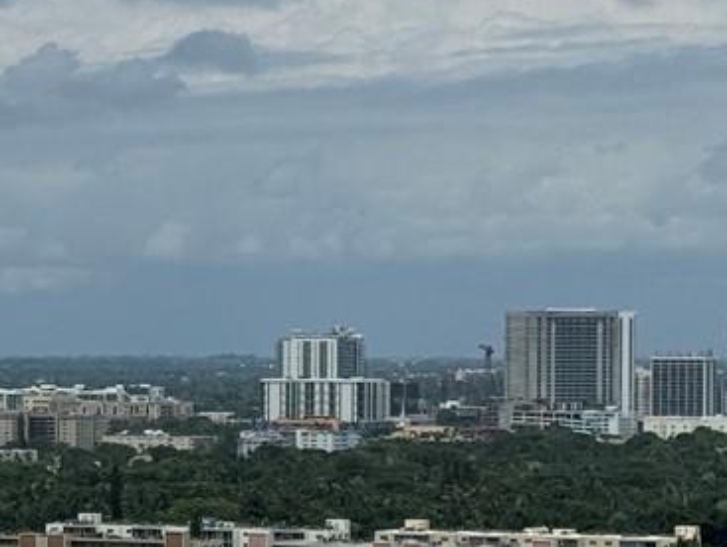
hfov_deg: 9.4
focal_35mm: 209
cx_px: 158
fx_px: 4394
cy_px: 462
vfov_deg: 7.1
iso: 64
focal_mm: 6.76
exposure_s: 1/10417
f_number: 1.78
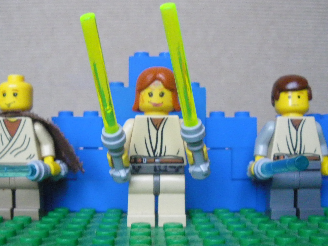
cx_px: 154
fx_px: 455
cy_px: 134
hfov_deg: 39.6
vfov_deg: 30.2
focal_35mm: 48
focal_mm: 6.3
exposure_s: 1/30
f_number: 3.5
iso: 800
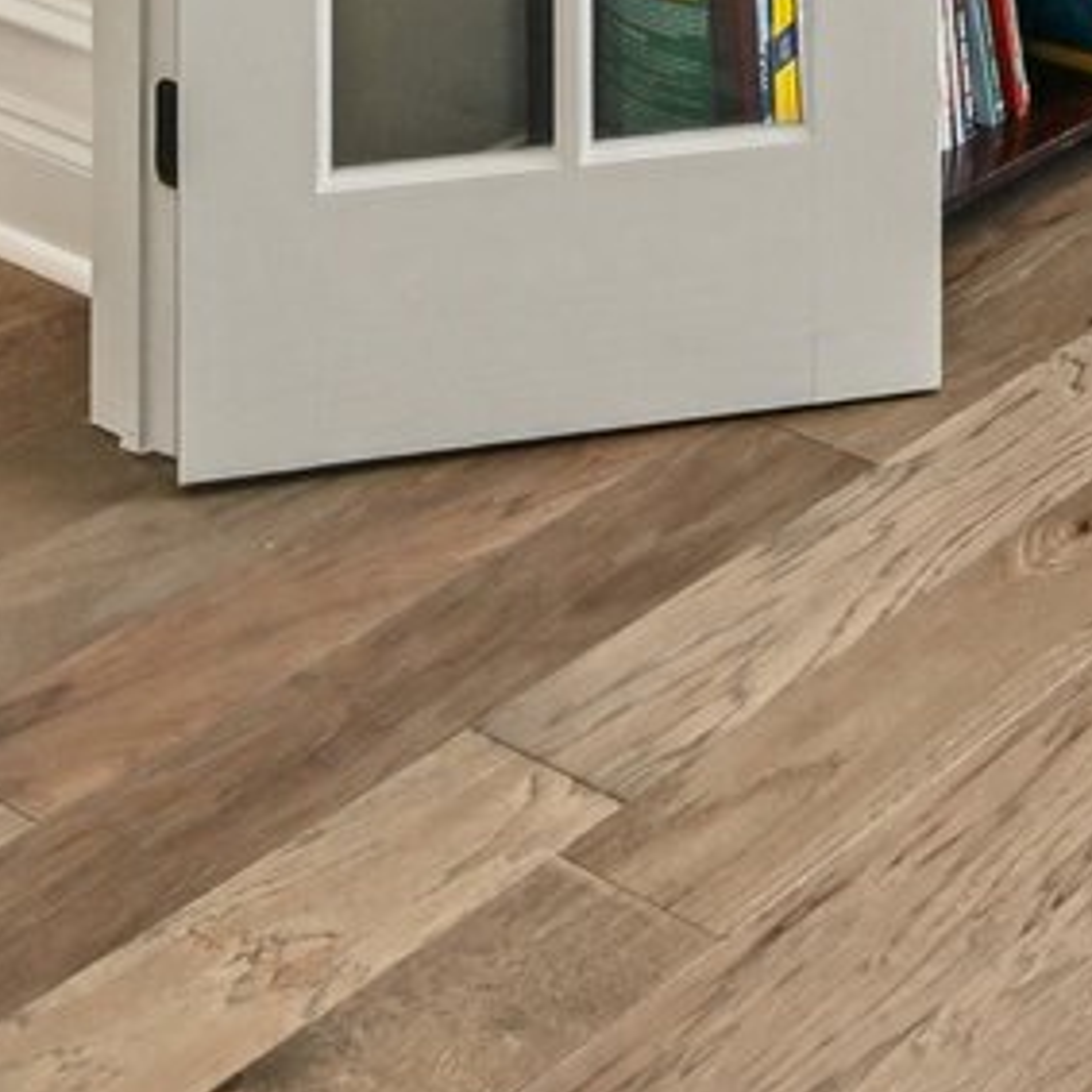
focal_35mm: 89
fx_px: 3179
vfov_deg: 15.0
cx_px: 1636
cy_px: -1229
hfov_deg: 17.5
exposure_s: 1/80
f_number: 8
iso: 100
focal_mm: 14.5
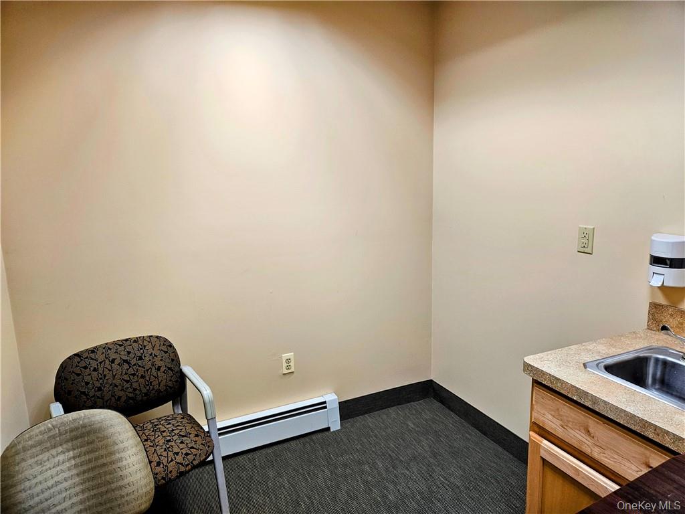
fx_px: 455
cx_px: 342
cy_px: 257
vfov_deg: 58.9
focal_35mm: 23
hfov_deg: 73.9
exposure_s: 1/180
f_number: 1.8
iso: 125
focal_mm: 5.4
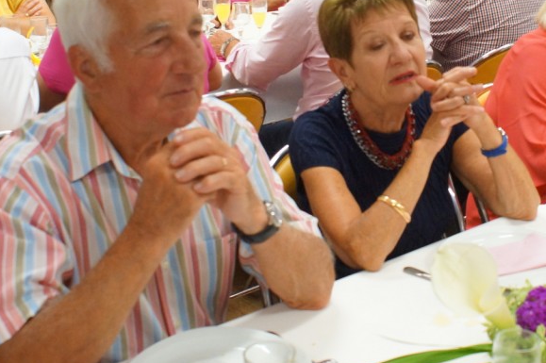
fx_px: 1046
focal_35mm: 69
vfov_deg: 19.5
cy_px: 62
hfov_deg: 28.9
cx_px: 403
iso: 1600
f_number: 4.5
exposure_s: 1/50
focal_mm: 26
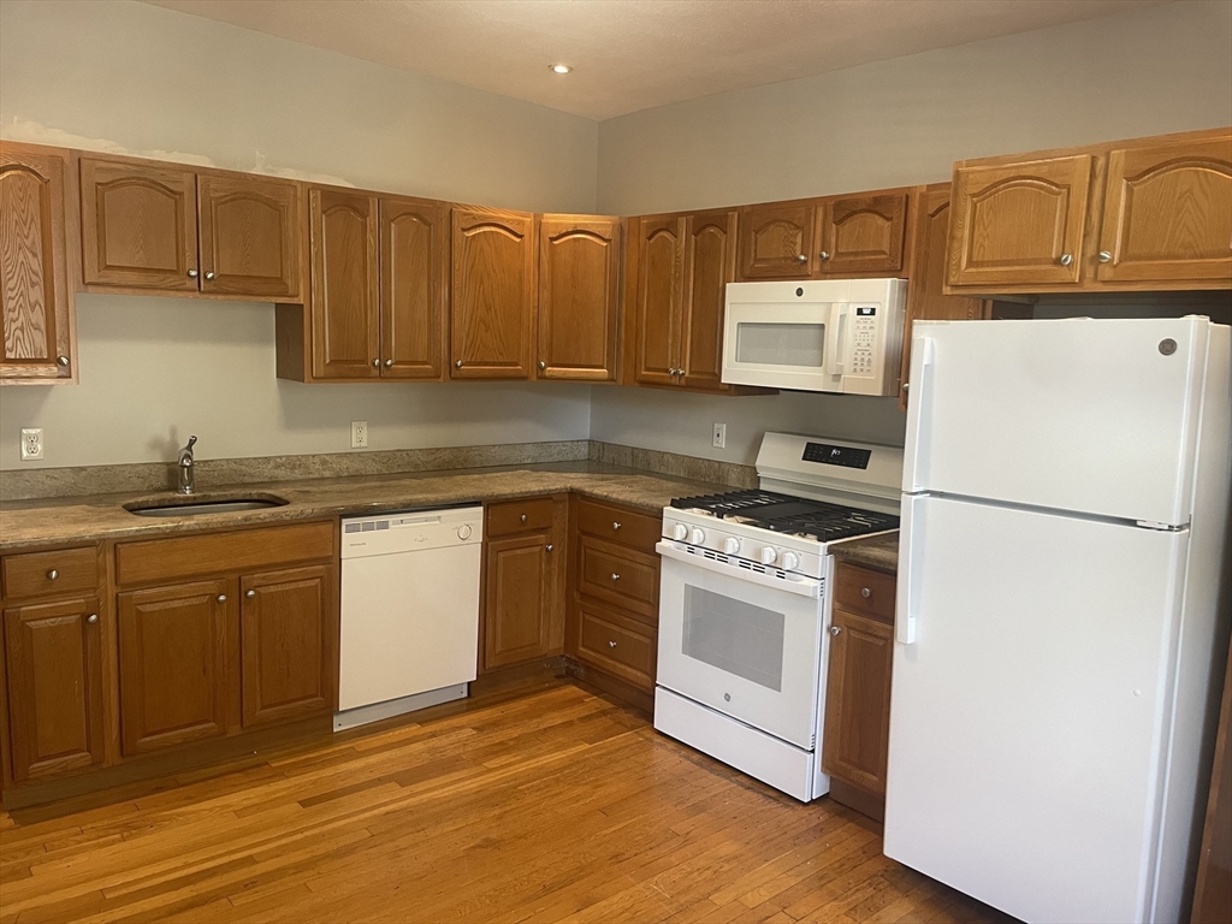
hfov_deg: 67.3
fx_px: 925
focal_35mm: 26
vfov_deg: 53.1
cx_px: 616
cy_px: 462
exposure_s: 1/60
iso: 160
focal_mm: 4.2
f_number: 1.6
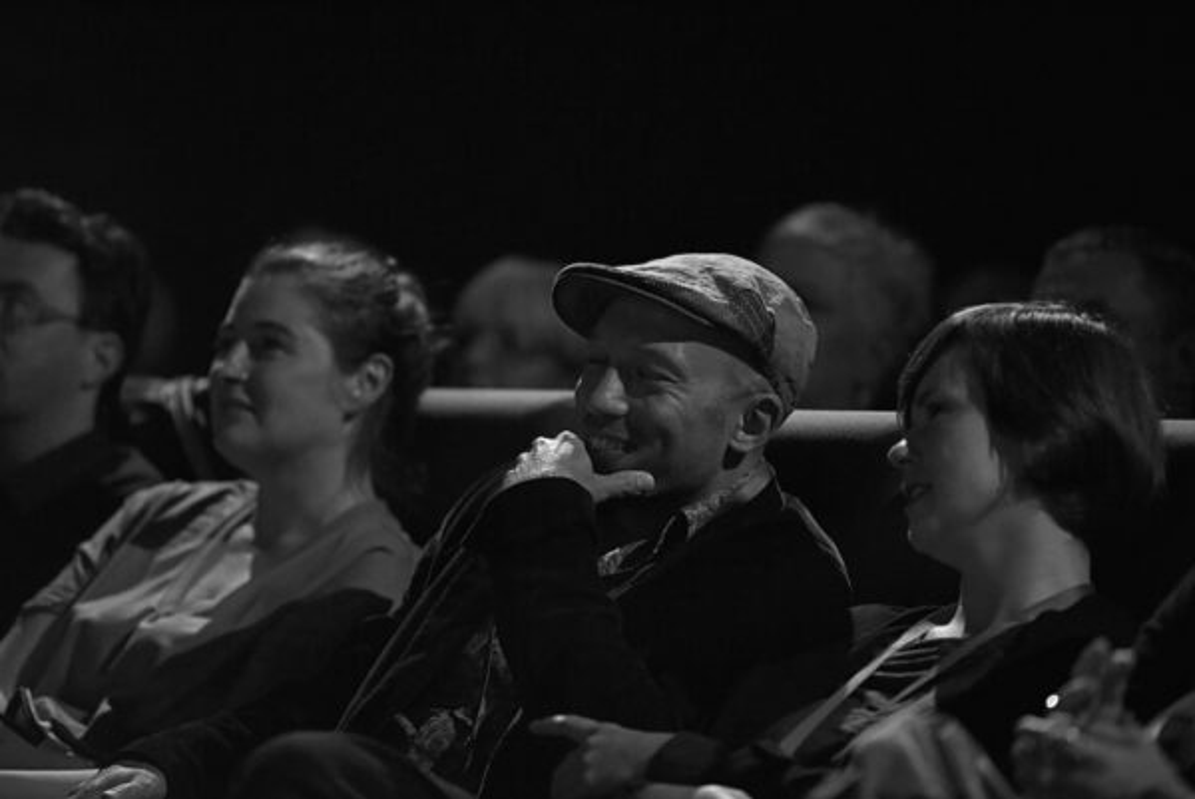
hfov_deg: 10.3
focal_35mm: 200
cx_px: 598
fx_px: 6643
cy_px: 400
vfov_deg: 6.9
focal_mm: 200
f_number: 2.8
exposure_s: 1/250
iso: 5000
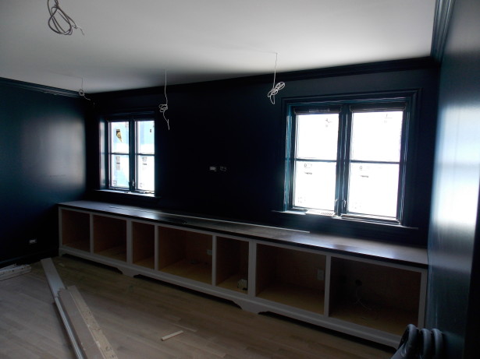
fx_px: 319
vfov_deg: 58.9
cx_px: 240
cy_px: 180
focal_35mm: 23
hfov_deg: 73.9
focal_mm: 4
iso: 100
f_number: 3.1
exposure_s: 1/30
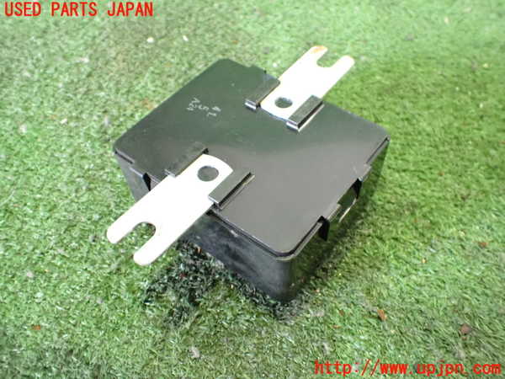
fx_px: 438
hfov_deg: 60.0
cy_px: 190
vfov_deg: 46.8
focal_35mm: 30
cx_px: 252
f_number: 2.3
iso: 1250
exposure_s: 1/30
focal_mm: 5.4
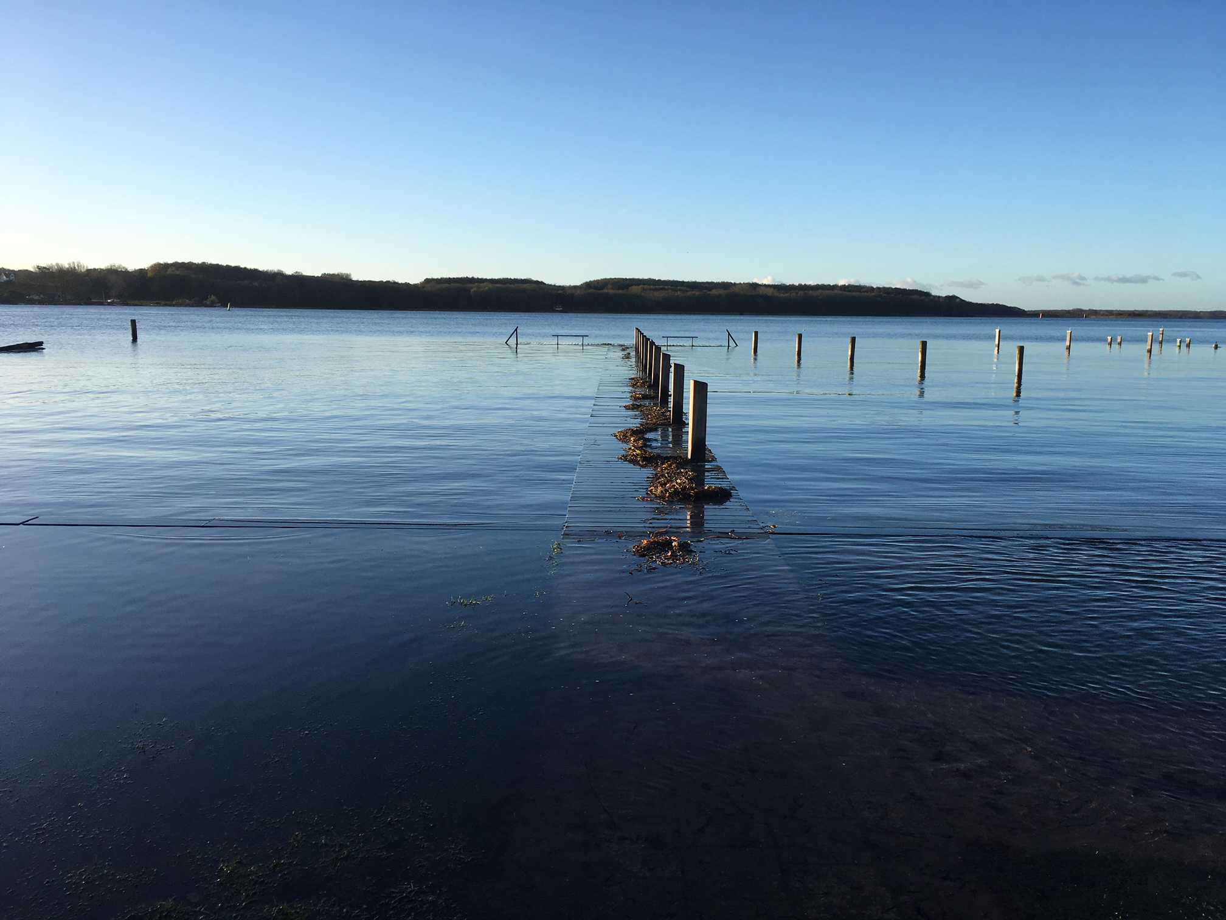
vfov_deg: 48.2
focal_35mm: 29
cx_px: 613
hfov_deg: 61.7
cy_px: 460
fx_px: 1027
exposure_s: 1/785
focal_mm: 4.15
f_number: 2.2
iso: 25
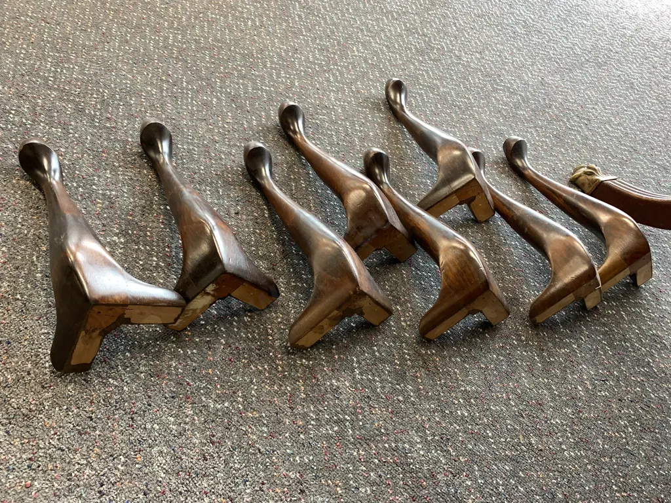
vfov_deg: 53.1
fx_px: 504
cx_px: 336
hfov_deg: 67.3
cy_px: 252
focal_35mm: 26
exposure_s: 1/50
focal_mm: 4.25
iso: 160
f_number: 1.8
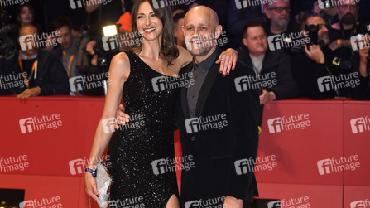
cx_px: 184
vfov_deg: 16.3
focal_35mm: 74
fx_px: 726
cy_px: 103
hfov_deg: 28.6
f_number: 3.5
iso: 800
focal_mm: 70
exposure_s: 1/640
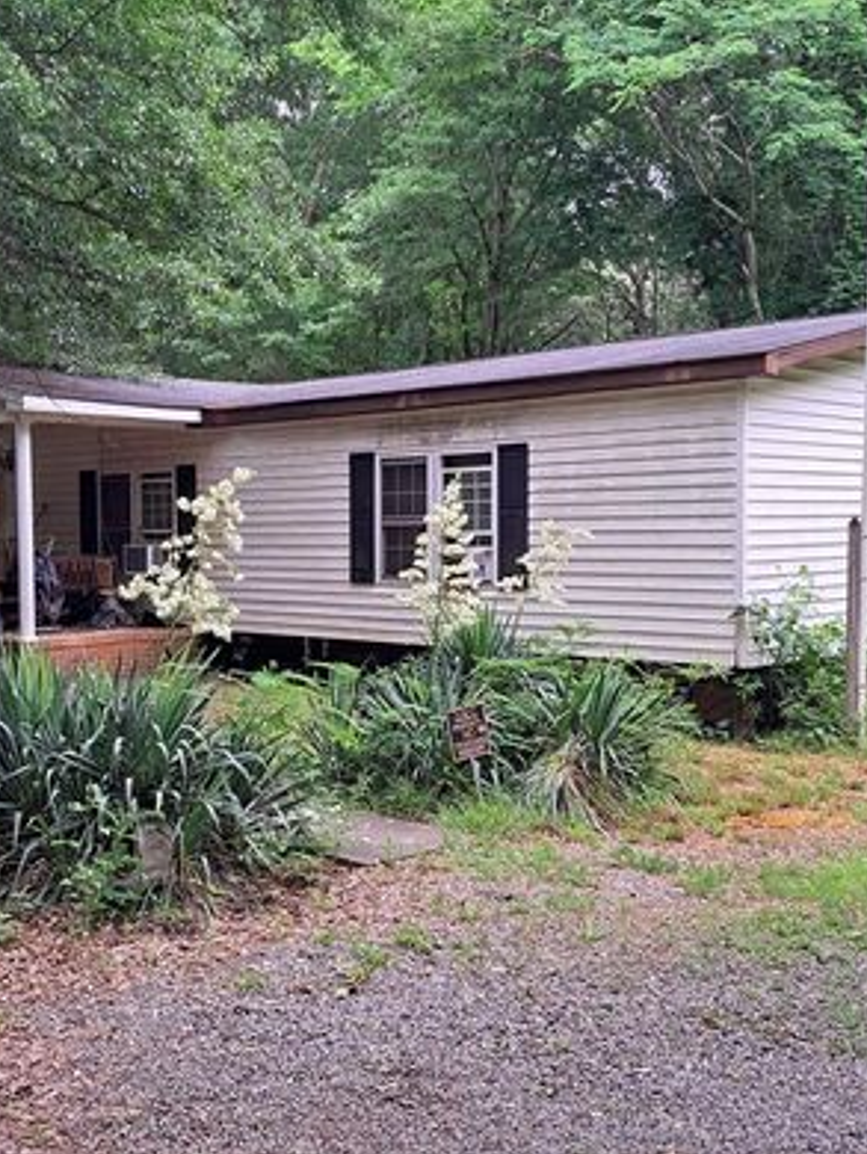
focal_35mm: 41
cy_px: 605
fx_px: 1368
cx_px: 317
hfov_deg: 35.0
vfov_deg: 45.7
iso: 100
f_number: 1.8
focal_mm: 5.23
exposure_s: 1/60
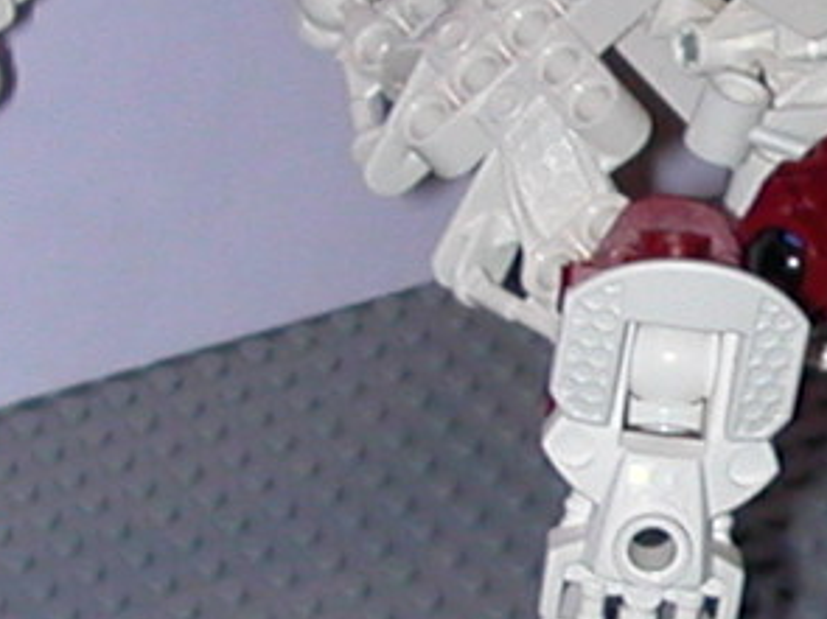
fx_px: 4800
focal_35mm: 201
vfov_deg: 7.4
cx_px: 1085
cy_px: 462
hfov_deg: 9.7
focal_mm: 5.6
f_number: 2.7
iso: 100
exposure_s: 1/59.9
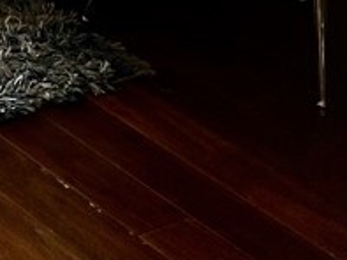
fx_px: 1354
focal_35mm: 135
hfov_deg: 12.5
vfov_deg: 9.5
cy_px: -401
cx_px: -384
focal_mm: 5.7
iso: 50
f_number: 1.5
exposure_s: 1/374
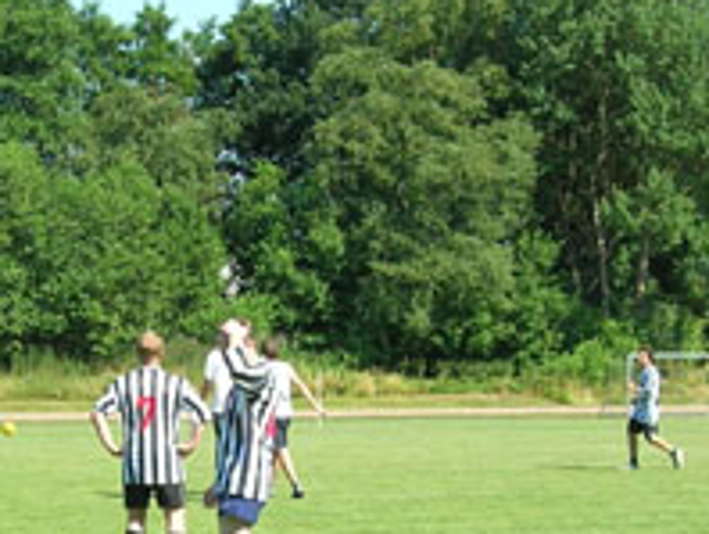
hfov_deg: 17.0
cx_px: 158
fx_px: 2358
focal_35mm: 115
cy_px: 502
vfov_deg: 12.8
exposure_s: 1/300
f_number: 4.8
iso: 64
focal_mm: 7.8
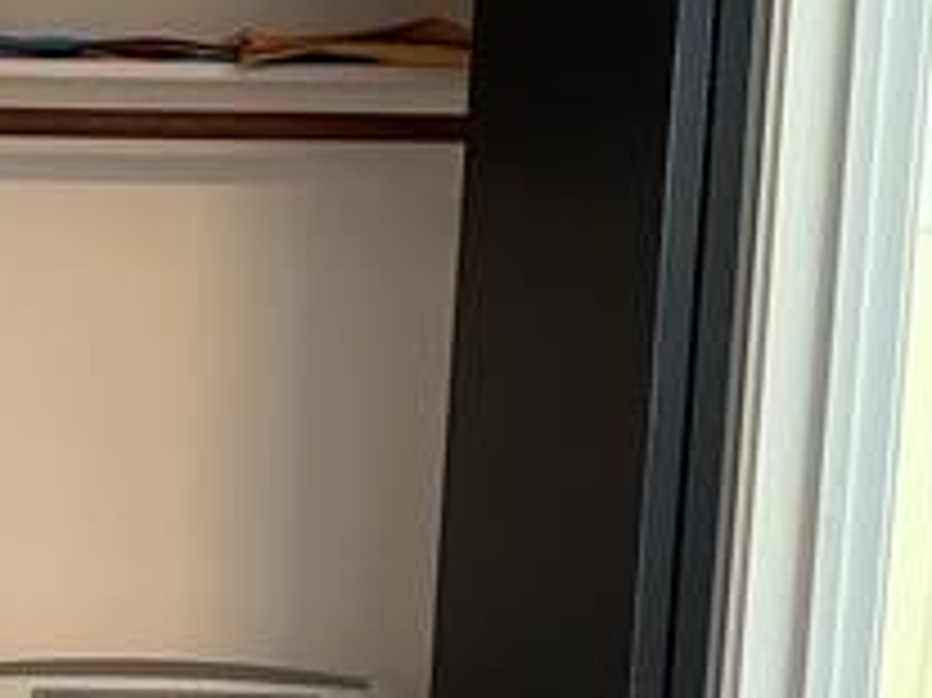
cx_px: -126
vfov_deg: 15.7
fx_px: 2395
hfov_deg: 20.8
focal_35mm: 89
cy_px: 919
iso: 250
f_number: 1.78
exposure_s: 1/60
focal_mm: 6.86
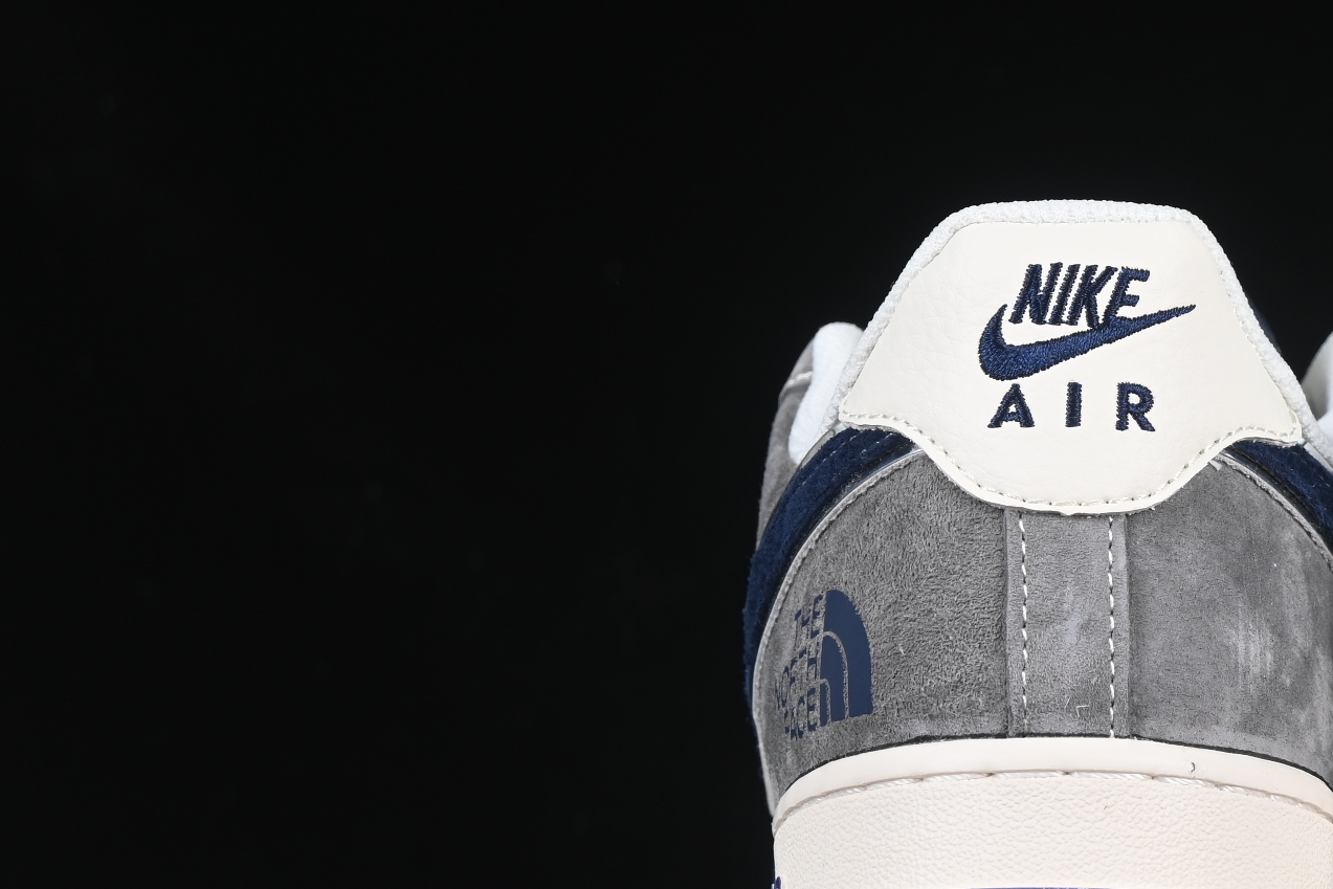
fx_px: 6073
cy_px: 448
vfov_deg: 8.4
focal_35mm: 164
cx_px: 1427
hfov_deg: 12.3
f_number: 7.1
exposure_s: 1/60
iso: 160
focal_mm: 50
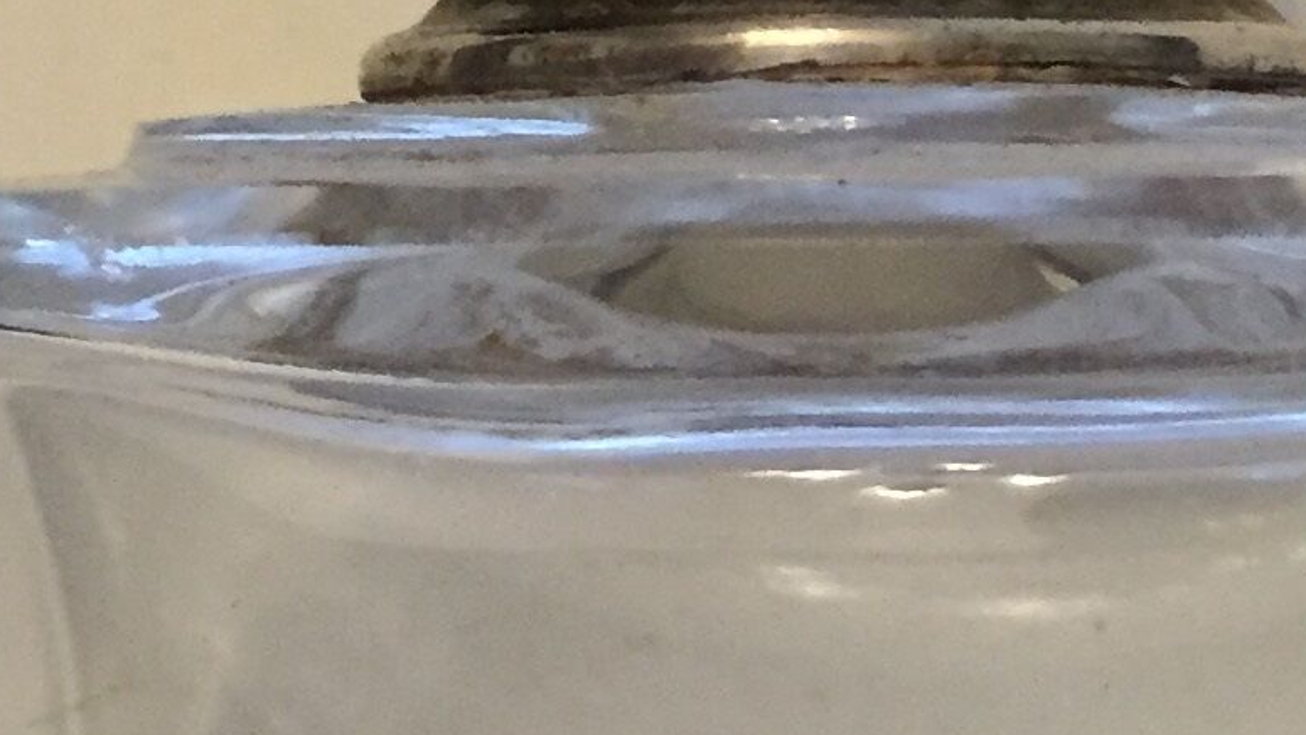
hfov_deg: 16.1
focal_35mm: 133
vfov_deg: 9.1
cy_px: 241
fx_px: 4606
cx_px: 854
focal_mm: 4.15
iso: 250
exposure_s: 1/33
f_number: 2.2
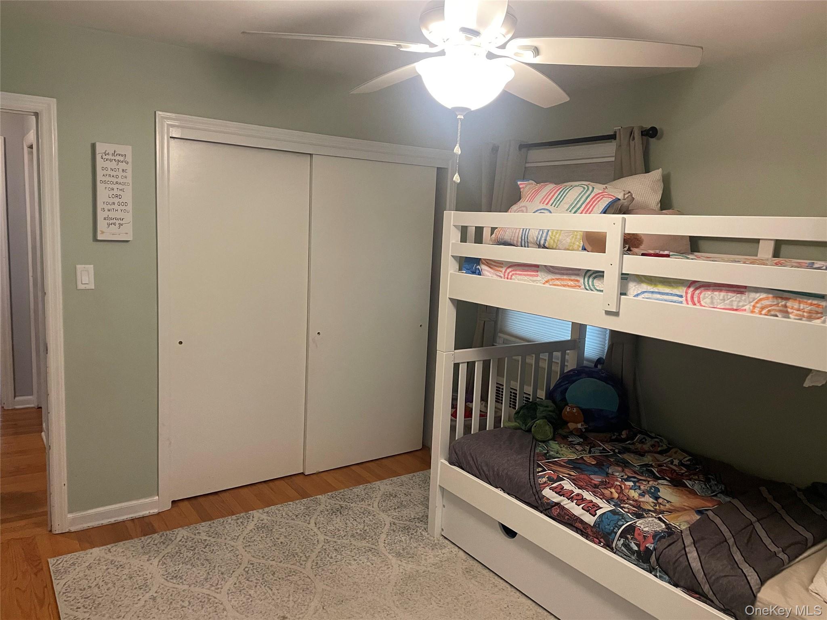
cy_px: 310
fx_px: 621
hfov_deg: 67.3
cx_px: 414
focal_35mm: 26
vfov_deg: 53.1
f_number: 1.6
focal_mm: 4.2
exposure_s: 1/60
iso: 320
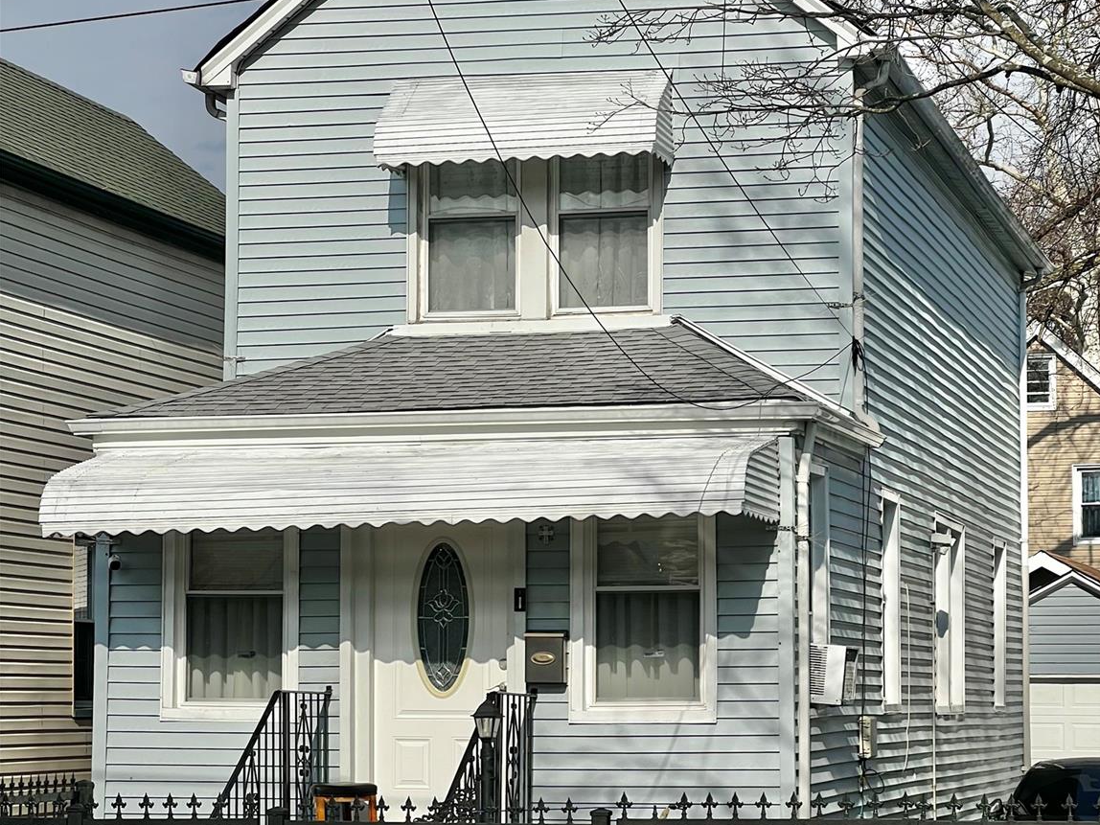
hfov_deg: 19.1
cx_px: 551
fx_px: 3273
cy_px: 555
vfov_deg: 14.3
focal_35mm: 103
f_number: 2.8
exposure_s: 1/1508
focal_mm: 9
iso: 32
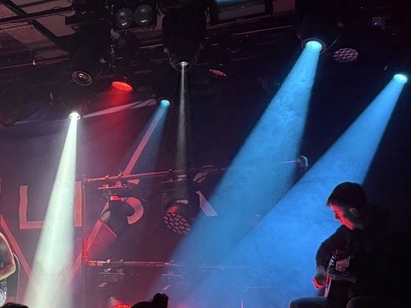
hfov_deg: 31.6
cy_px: 199
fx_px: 677
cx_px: 14
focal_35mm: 57
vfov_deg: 25.5
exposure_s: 1/39
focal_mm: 6.76
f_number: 1.78
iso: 1000
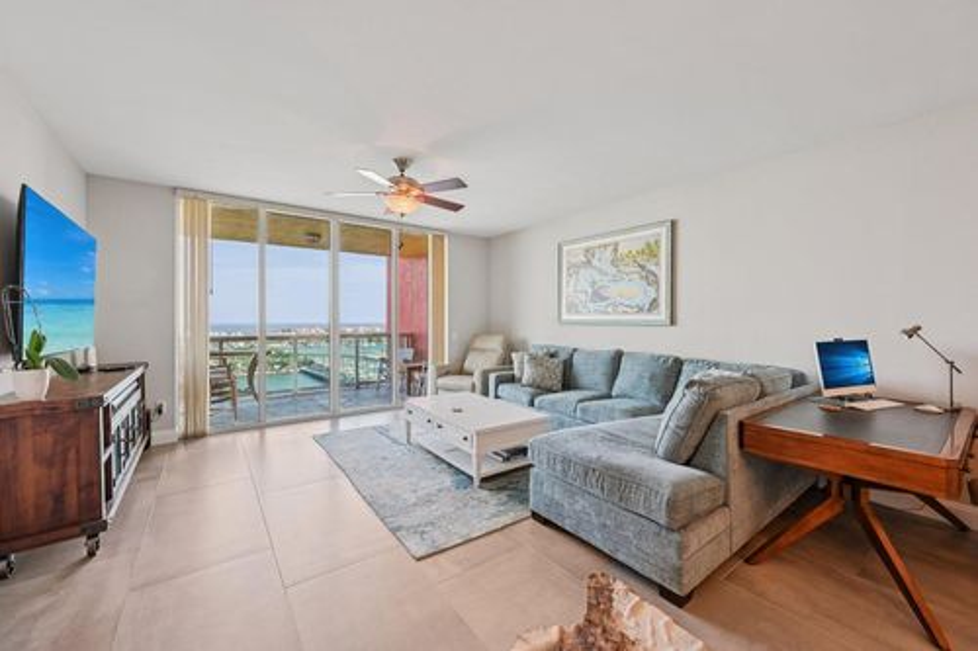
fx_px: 380
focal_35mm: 14
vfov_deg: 81.2
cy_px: 326
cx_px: 489
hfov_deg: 104.3
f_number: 8
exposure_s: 1/100
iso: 800
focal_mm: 14
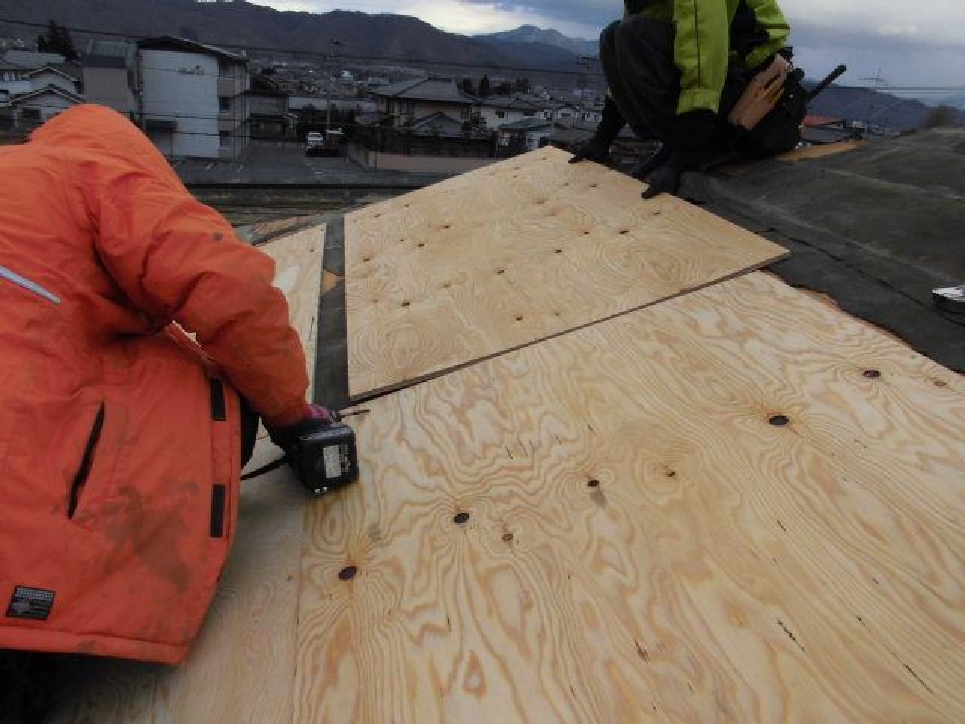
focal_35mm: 26
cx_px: 482
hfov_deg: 67.3
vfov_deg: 53.1
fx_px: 725
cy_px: 362
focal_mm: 4.6
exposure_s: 1/200
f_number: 3.5
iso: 100
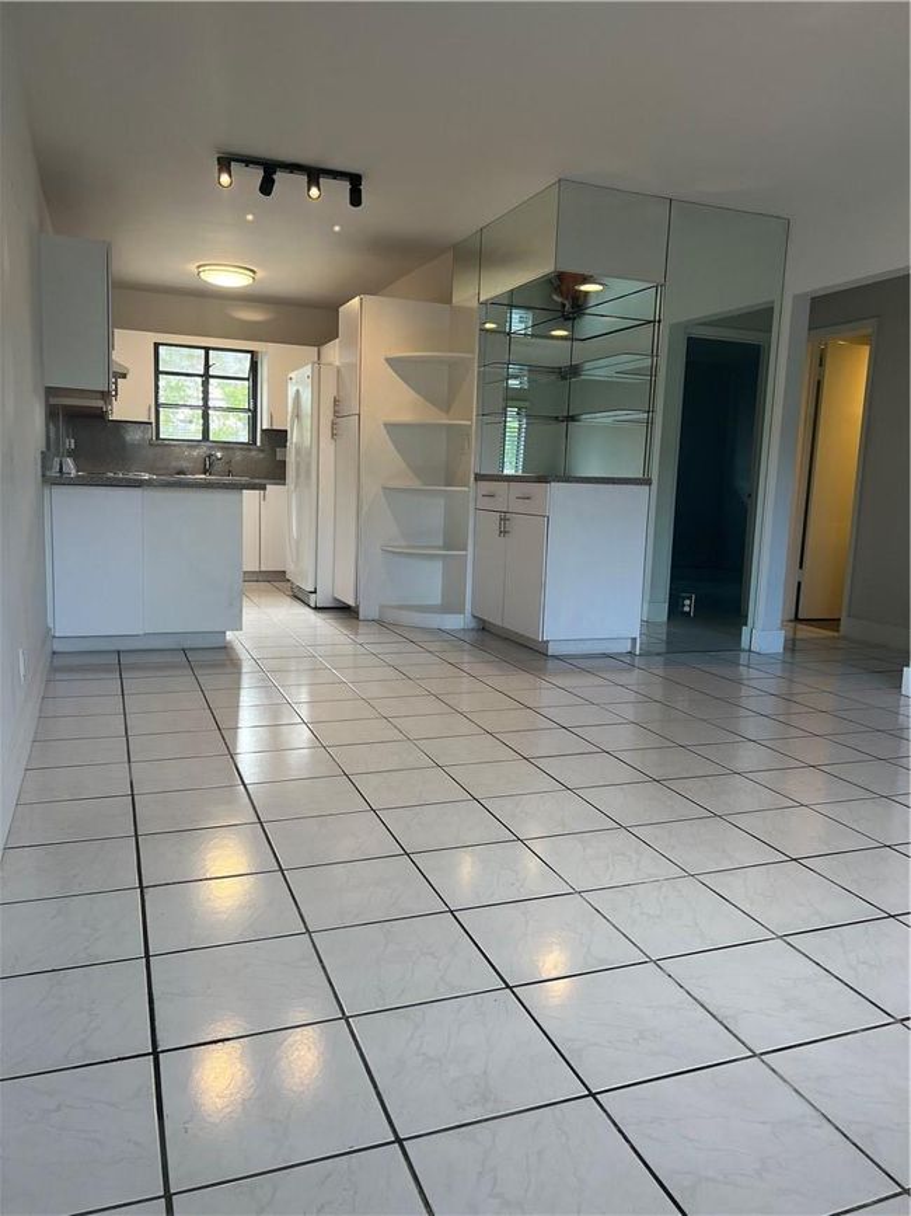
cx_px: 456
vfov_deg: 67.3
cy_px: 608
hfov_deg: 53.1
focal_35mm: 26
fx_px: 913
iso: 64
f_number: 1.5
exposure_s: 1/120
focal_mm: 5.7
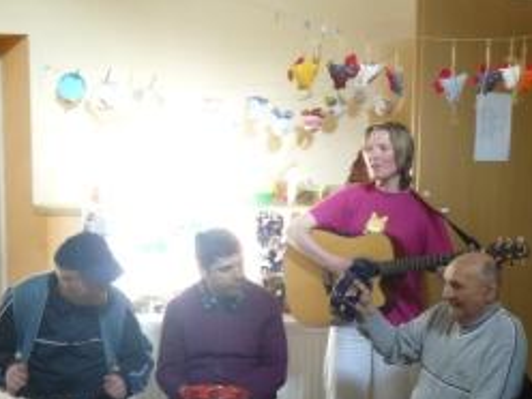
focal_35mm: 65
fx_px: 999
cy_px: 356
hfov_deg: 29.7
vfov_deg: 22.1
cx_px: 202
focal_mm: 6
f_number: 2.8
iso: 160
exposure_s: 1/30
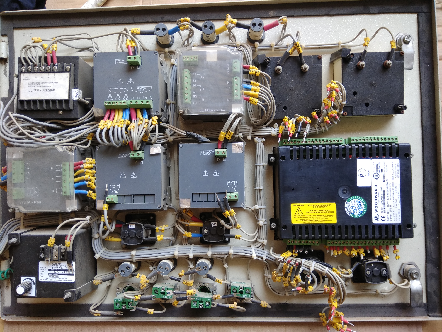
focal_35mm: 21
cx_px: 221
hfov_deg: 79.0
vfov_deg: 63.4
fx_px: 268
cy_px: 166
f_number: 2
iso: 125
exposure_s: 1/100
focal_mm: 3.57
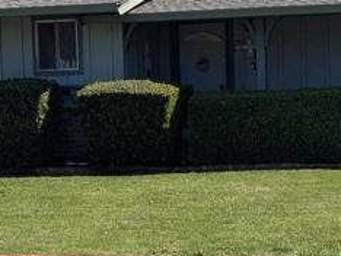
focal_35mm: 118
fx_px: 1164
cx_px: 321
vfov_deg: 12.6
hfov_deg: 16.4
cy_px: 99
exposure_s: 1/2336
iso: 55
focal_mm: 4.38
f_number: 1.73
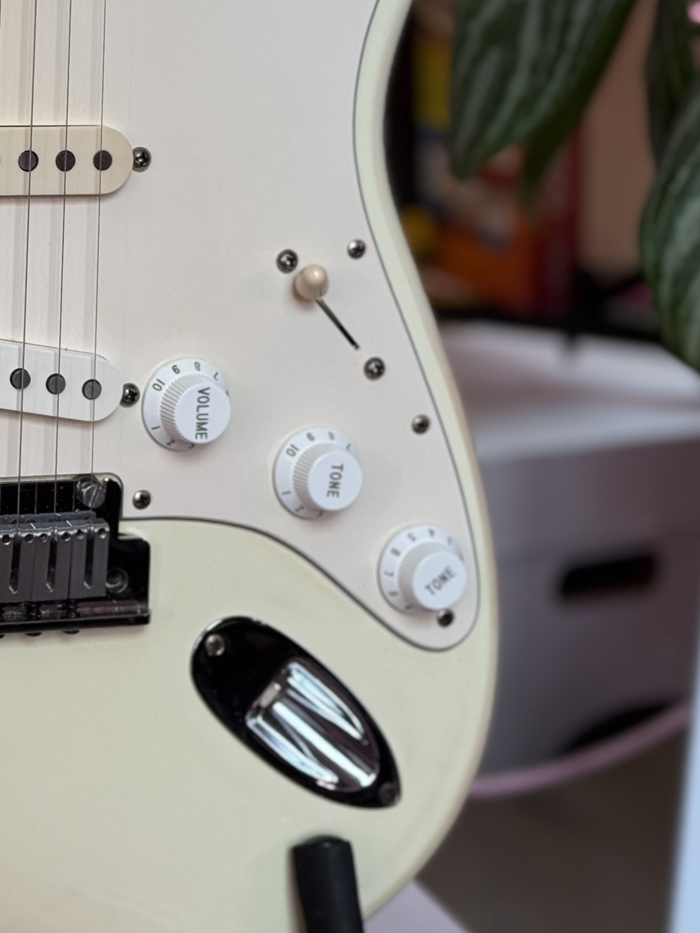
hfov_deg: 13.7
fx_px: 2885
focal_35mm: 107
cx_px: 21
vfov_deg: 18.3
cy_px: 227
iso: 100
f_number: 1.78
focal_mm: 6.76
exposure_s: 1/77
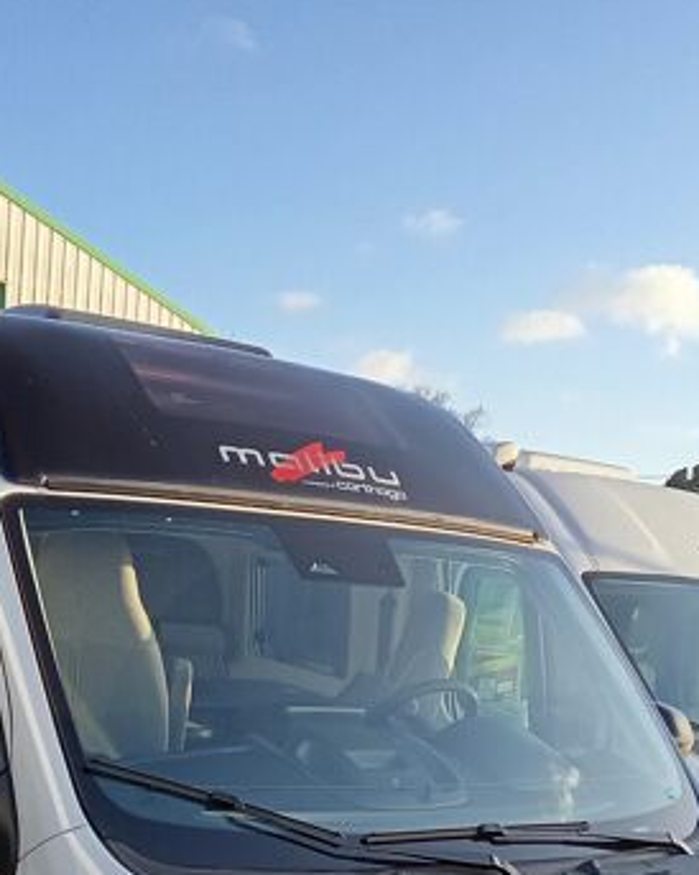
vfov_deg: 34.9
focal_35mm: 51
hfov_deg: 29.5
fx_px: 1320
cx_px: 232
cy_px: 758
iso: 100
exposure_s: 1/246
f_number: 2
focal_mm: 2.78
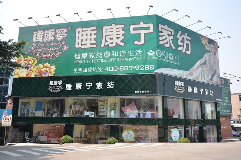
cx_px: 120
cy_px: 80
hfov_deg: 59.6
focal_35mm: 32
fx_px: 210
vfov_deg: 41.5
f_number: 6.3
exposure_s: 1/250
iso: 100
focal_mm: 21
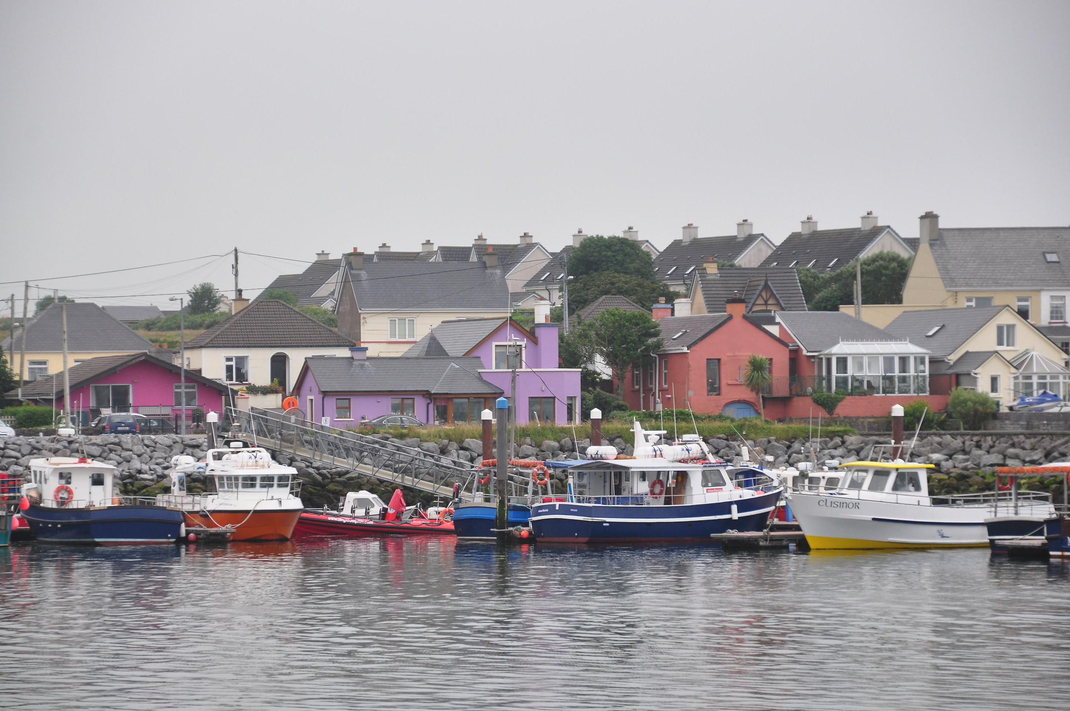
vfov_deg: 7.9
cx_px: 535
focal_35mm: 174
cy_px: 356
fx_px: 5165
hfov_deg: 11.8
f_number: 5.6
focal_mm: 116
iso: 400
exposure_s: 1/25
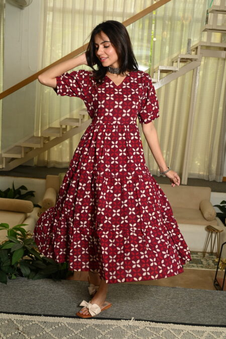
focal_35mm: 43
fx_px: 405
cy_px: 170
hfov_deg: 31.2
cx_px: 113
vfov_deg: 45.5
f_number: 7.1
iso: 640
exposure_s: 1/160
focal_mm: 43
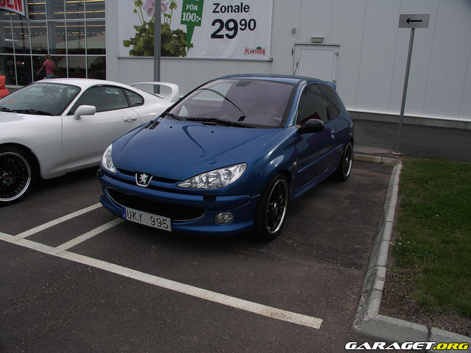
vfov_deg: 48.2
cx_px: 236
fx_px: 395
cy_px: 176
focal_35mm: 29
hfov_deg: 61.7
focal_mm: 7.6
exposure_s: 1/160
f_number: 4
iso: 50
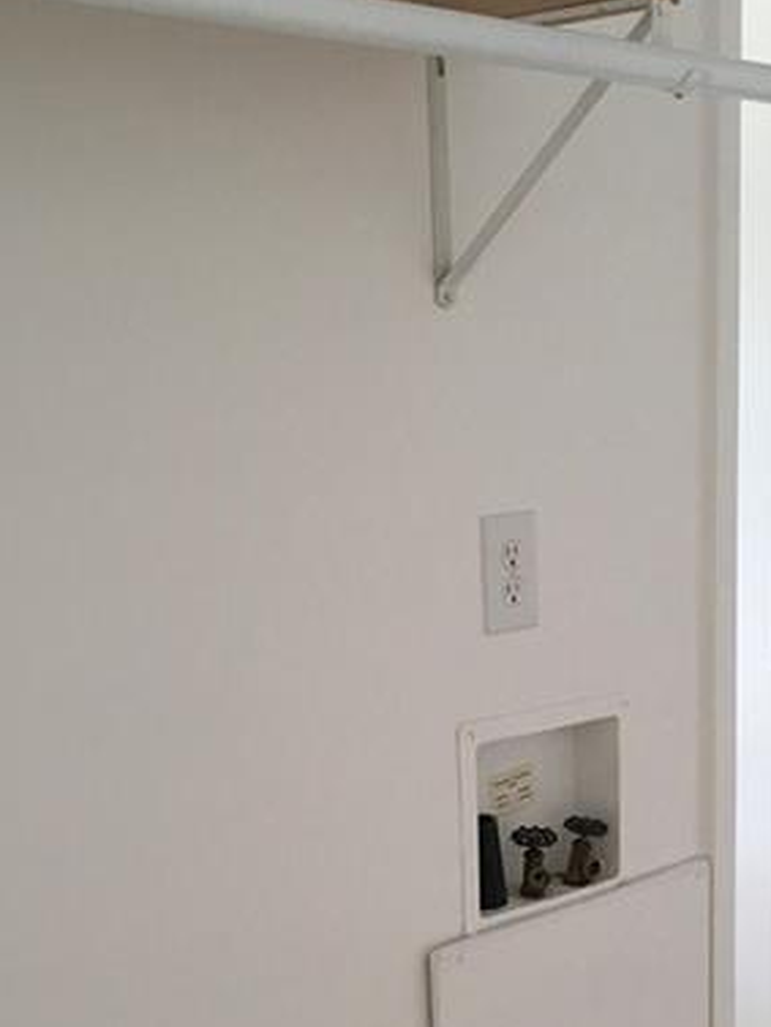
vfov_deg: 31.7
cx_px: 564
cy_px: 844
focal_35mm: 59
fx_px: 1751
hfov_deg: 24.6
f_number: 2.2
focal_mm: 4.15
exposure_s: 1/30
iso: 40
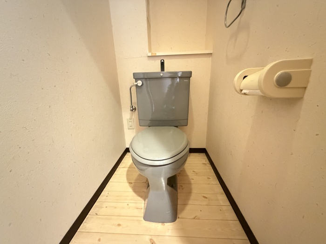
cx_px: 163
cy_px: 122
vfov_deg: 85.7
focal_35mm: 14
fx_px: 132
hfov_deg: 102.1
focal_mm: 2.22
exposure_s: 1/27
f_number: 2.2
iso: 2000
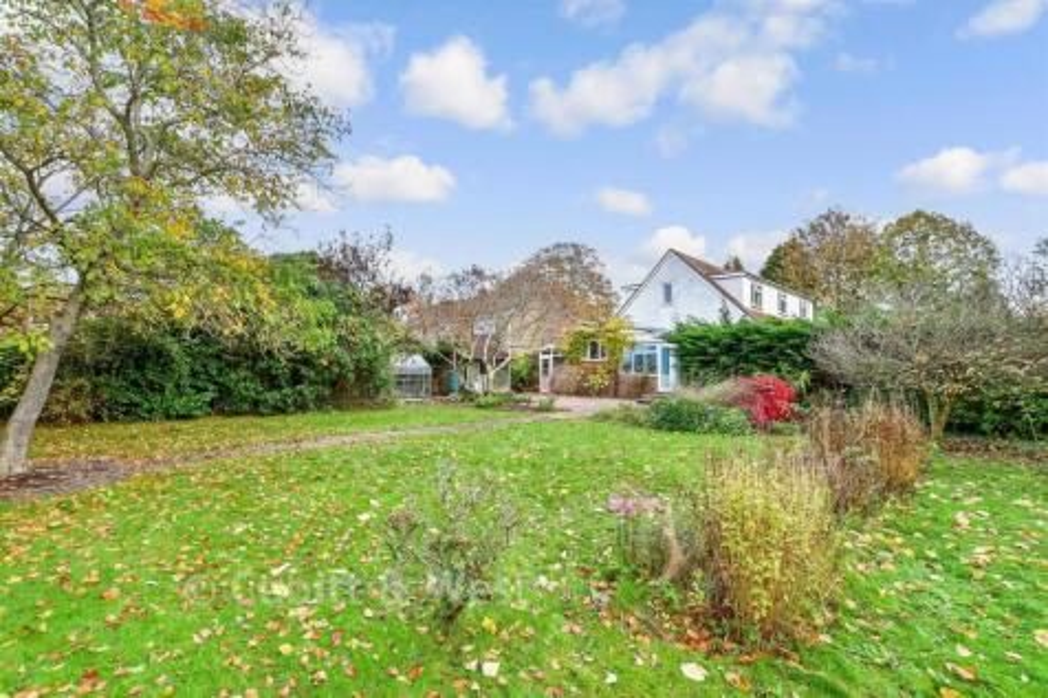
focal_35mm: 15
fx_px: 436
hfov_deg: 100.4
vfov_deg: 77.3
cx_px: 524
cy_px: 349
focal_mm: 10
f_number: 7.1
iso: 500
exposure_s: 1/160
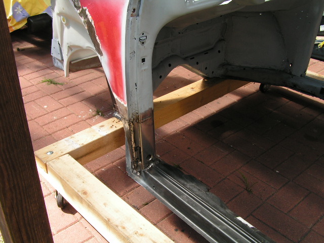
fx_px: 356
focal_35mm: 38
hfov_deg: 49.0
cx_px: 162
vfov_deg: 37.7
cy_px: 122
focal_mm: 6.3
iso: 50
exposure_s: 1/100
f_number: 5.6
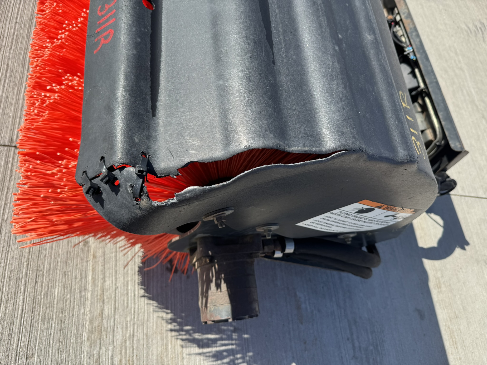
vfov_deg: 56.8
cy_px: 182
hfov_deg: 71.6
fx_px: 338
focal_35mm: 24
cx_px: 244
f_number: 1.78
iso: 80
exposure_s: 1/2331
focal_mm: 6.76
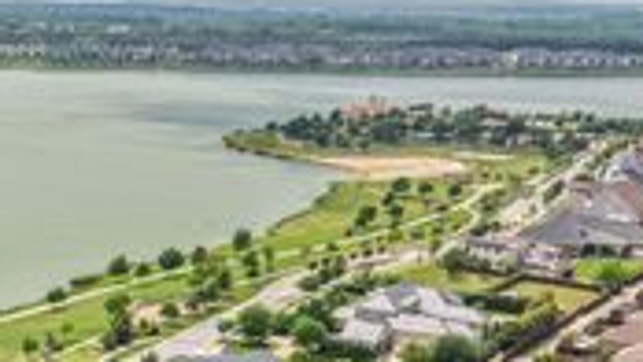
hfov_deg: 25.7
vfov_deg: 15.1
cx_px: -96
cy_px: 523
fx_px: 1279
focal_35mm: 75
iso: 170
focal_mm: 8.67
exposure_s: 1/4000
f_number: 1.8
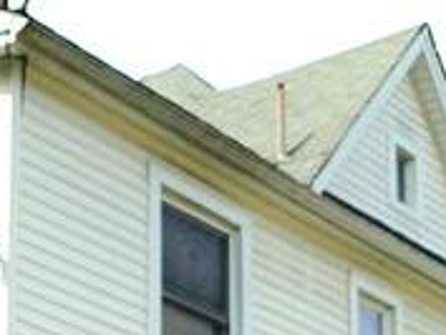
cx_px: -96
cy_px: 605
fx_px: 1715
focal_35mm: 133
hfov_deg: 14.3
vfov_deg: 10.5
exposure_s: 1/294
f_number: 1.7
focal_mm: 6.3
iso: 10
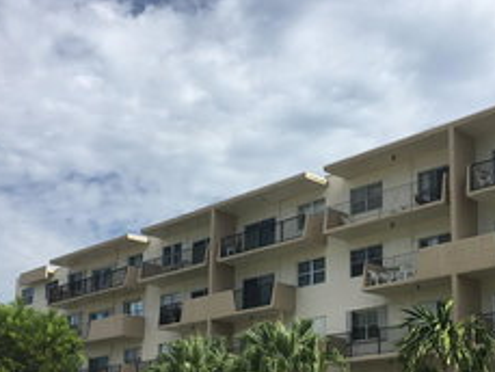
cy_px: 305
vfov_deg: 26.5
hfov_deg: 35.5
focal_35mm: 54
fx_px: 773
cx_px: 276
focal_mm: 4.15
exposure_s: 1/2024
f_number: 2.2
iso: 25
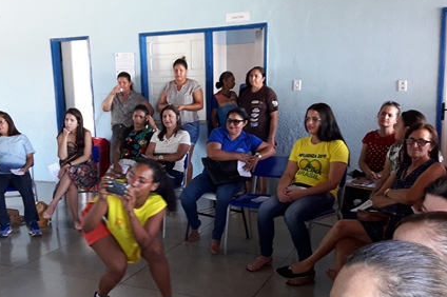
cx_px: 161
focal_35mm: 44
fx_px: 546
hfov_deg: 44.1
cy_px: 171
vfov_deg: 30.4
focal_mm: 3.7
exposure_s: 1/40
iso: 160
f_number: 1.9
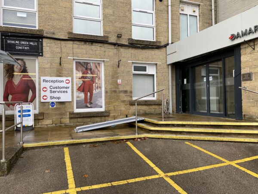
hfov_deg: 67.3
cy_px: 97
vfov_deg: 53.1
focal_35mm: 26
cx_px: 129
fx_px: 194
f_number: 1.8
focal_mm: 4.25
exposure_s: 1/318
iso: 32
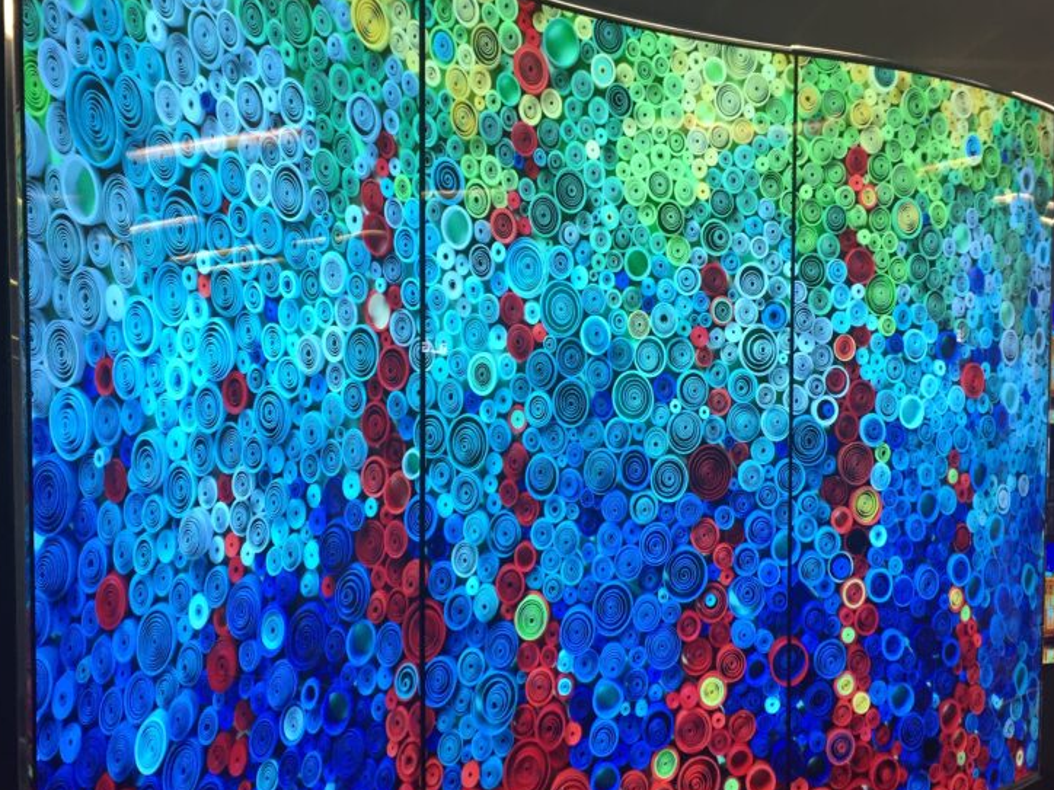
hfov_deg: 45.7
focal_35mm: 41
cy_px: 461
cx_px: 467
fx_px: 1248
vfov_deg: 35.1
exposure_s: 1/33
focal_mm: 4.15
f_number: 2.2
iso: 64
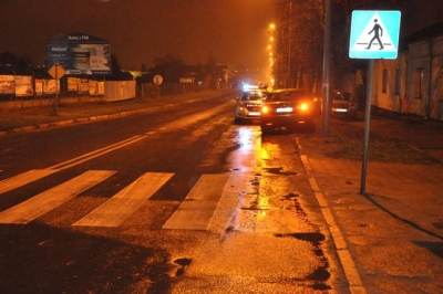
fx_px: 590
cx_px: 222
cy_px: 147
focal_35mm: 48
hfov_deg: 41.1
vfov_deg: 28.0
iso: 3200
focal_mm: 32
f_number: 5.6
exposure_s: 1/10
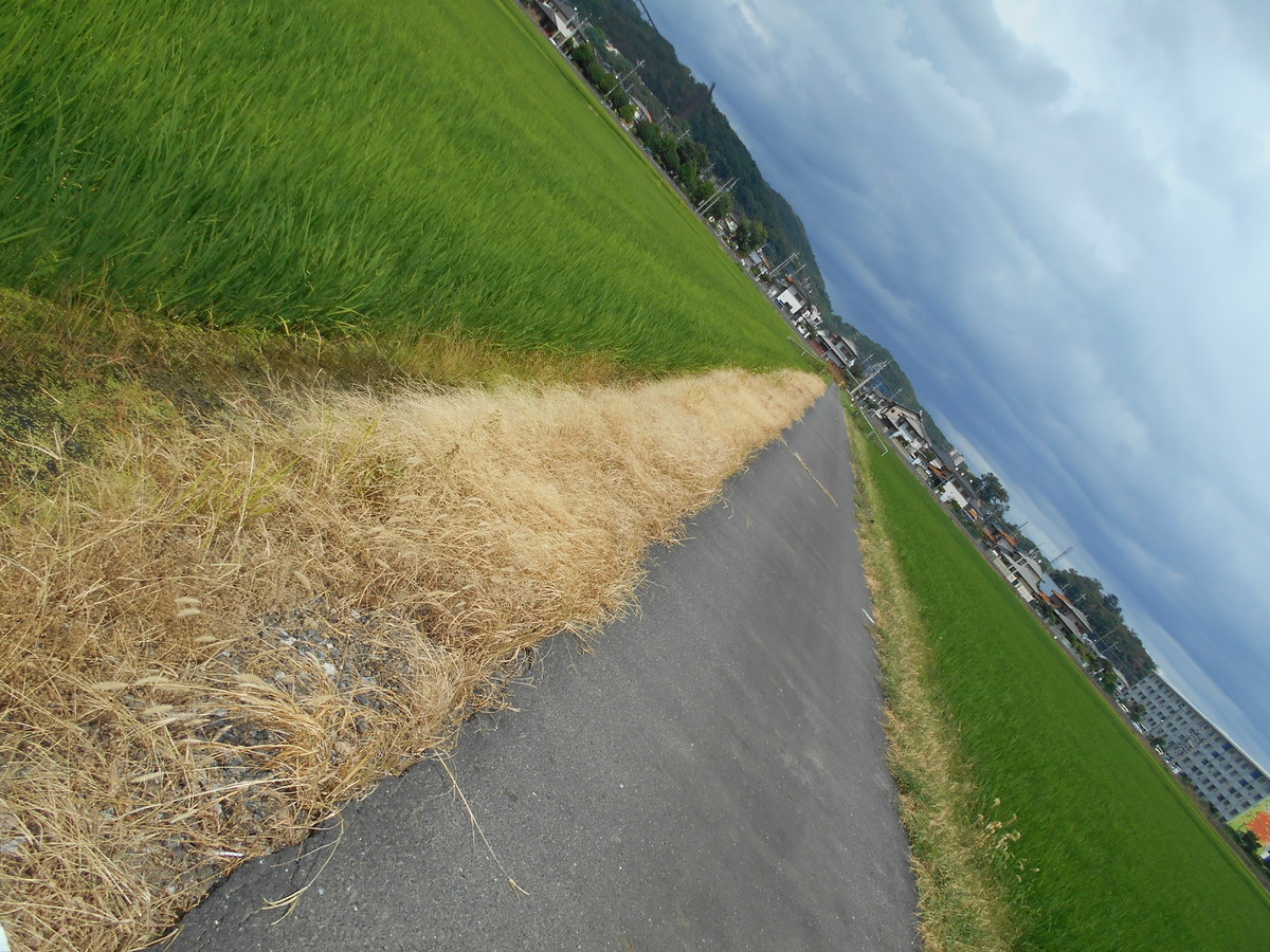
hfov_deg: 67.3
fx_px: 954
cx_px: 635
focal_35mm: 26
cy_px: 476
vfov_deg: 53.1
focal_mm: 4.6
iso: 80
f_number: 3.2
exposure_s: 1/1600
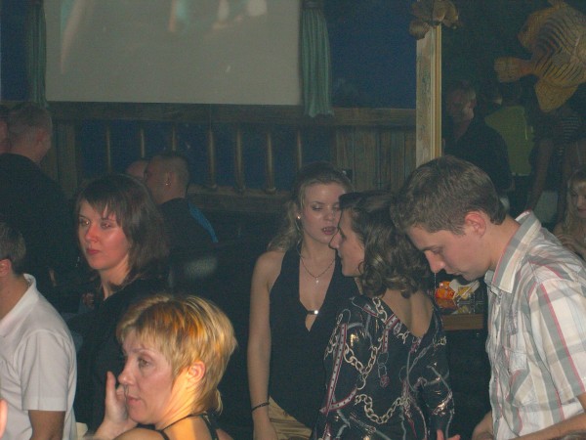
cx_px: 293
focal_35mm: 95
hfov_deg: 20.7
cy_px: 220
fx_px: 1608
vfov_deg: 15.6
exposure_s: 1/60
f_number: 4.8
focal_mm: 19.7
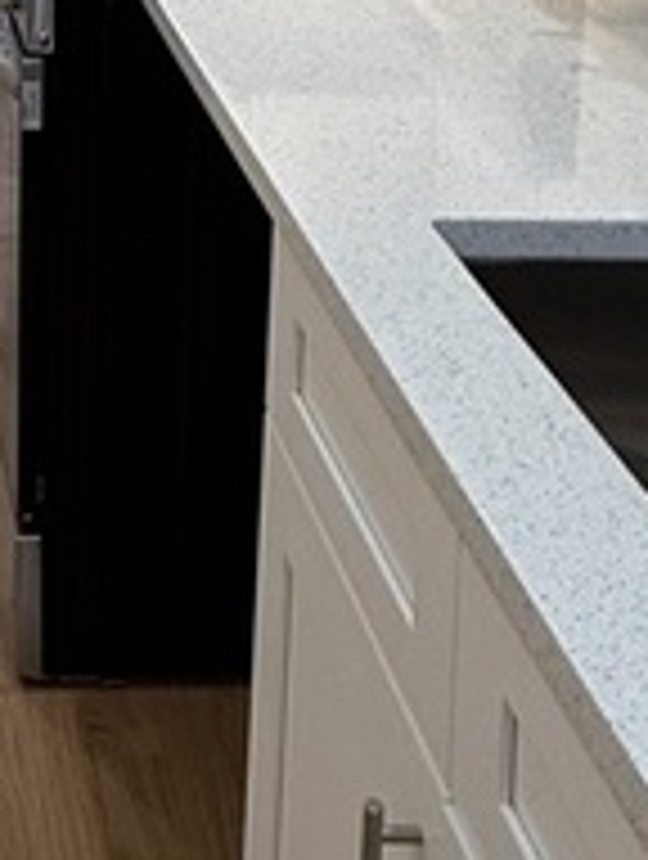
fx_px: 1965
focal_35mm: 79
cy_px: -356
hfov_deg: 17.7
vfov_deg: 21.5
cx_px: -148
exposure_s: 1/120
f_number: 2.2
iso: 160
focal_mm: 2.22
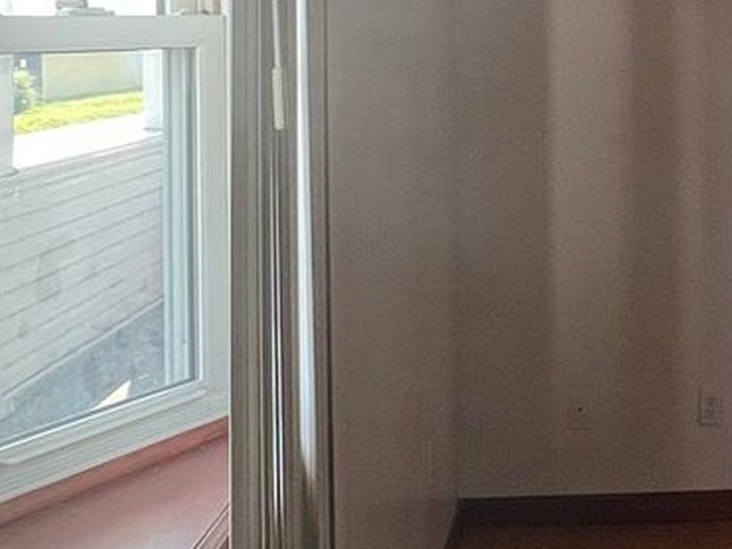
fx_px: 1120
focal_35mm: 53
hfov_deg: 33.7
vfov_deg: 26.1
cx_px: 697
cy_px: 3
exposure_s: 1/99
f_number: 1.8
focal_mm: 1.57
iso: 125
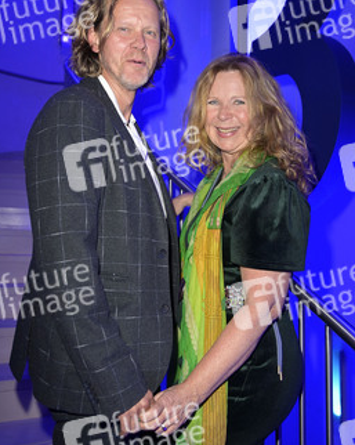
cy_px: 228
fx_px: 460
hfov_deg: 42.2
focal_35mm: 35
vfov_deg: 51.6
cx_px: 174
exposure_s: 1/60
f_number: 4
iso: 1000
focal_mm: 30
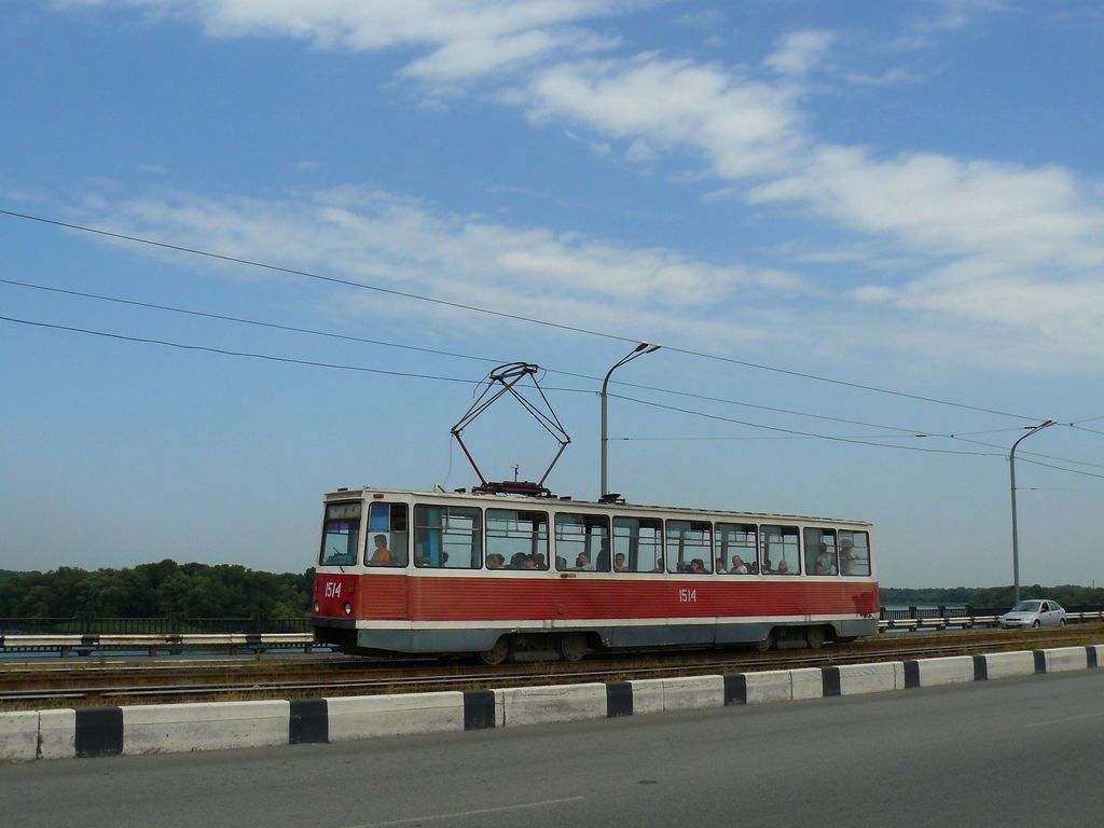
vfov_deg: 39.7
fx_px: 1148
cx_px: 552
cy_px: 414
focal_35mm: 36
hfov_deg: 51.4
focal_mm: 6
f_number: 5.6
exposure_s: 1/1300
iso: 200
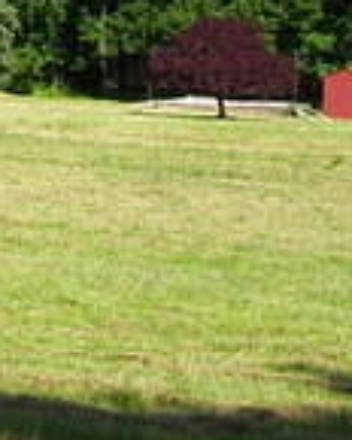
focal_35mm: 155
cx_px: -222
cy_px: 15
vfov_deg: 12.3
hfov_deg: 9.6
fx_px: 2018
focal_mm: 6
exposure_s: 1/400
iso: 80
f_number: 4.8
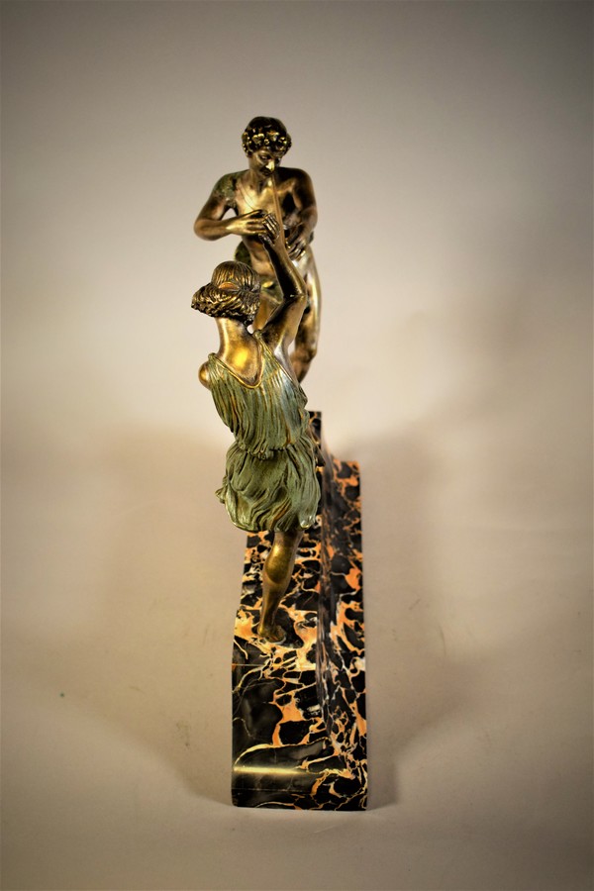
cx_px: 297
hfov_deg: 30.8
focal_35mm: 44
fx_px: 1077
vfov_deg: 45.0
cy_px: 446
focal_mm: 29
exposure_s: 1/60
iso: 720
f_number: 4.2
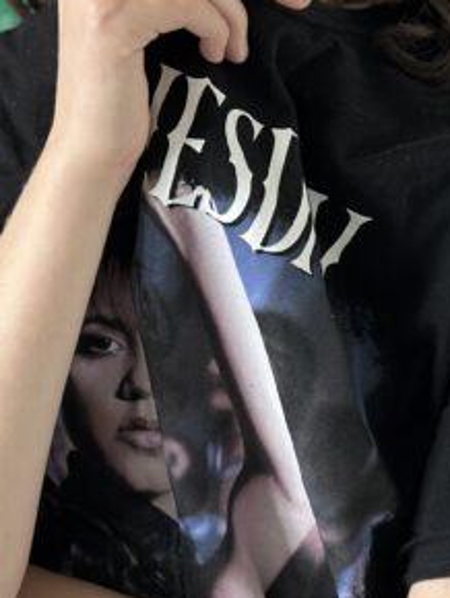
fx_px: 2198
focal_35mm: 127
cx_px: -132
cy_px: 49
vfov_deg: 15.3
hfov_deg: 11.4
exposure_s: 1/50
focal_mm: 6.86
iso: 125
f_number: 1.78
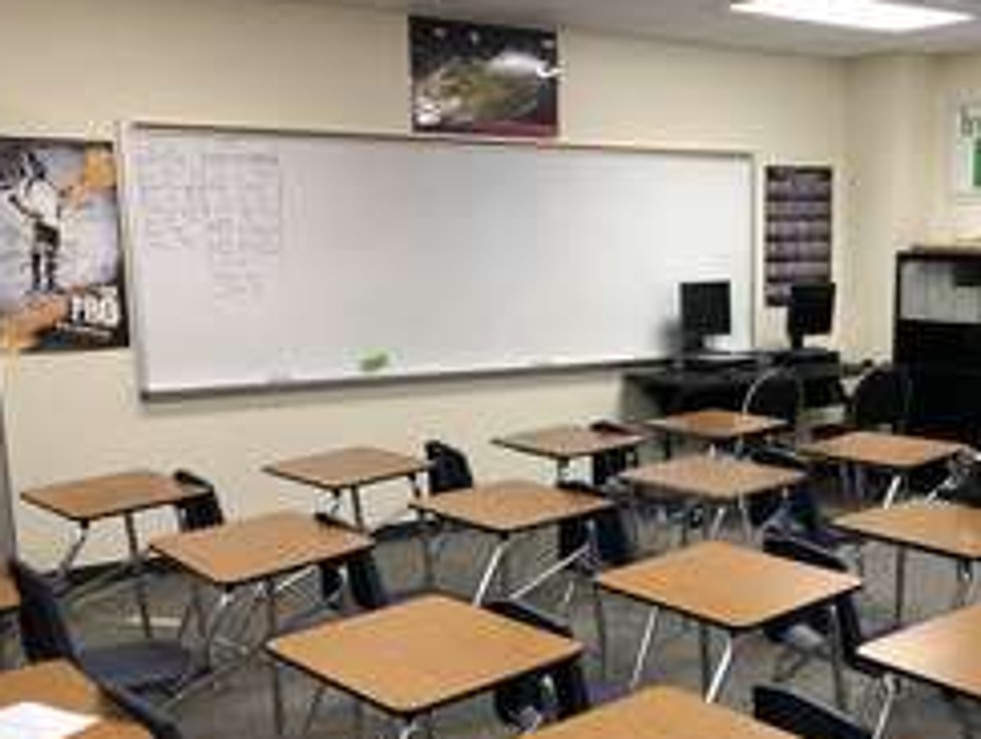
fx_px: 1306
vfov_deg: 31.3
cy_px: 501
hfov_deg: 40.4
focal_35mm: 46
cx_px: 698
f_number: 1.8
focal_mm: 4
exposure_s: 1/20
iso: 40
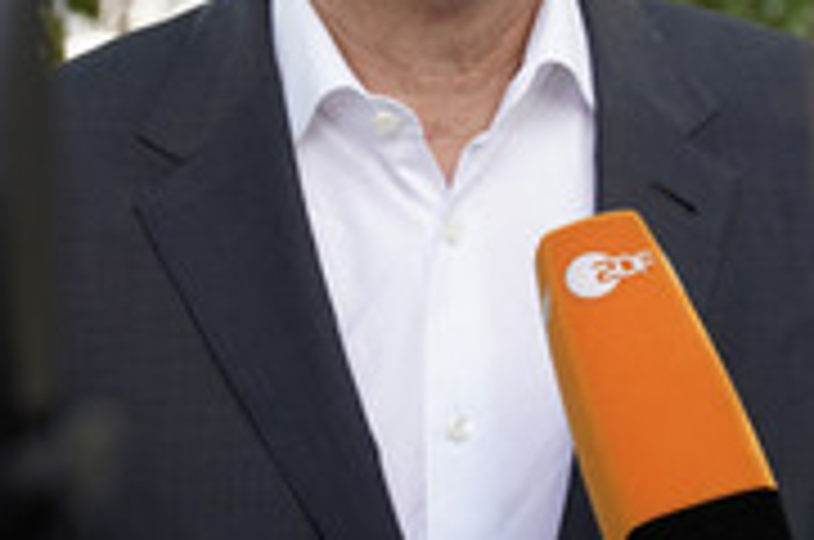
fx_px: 4221
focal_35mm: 187
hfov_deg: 11.0
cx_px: 425
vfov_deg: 7.3
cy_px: -36
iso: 250
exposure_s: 1/100
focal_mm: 75
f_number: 6.3
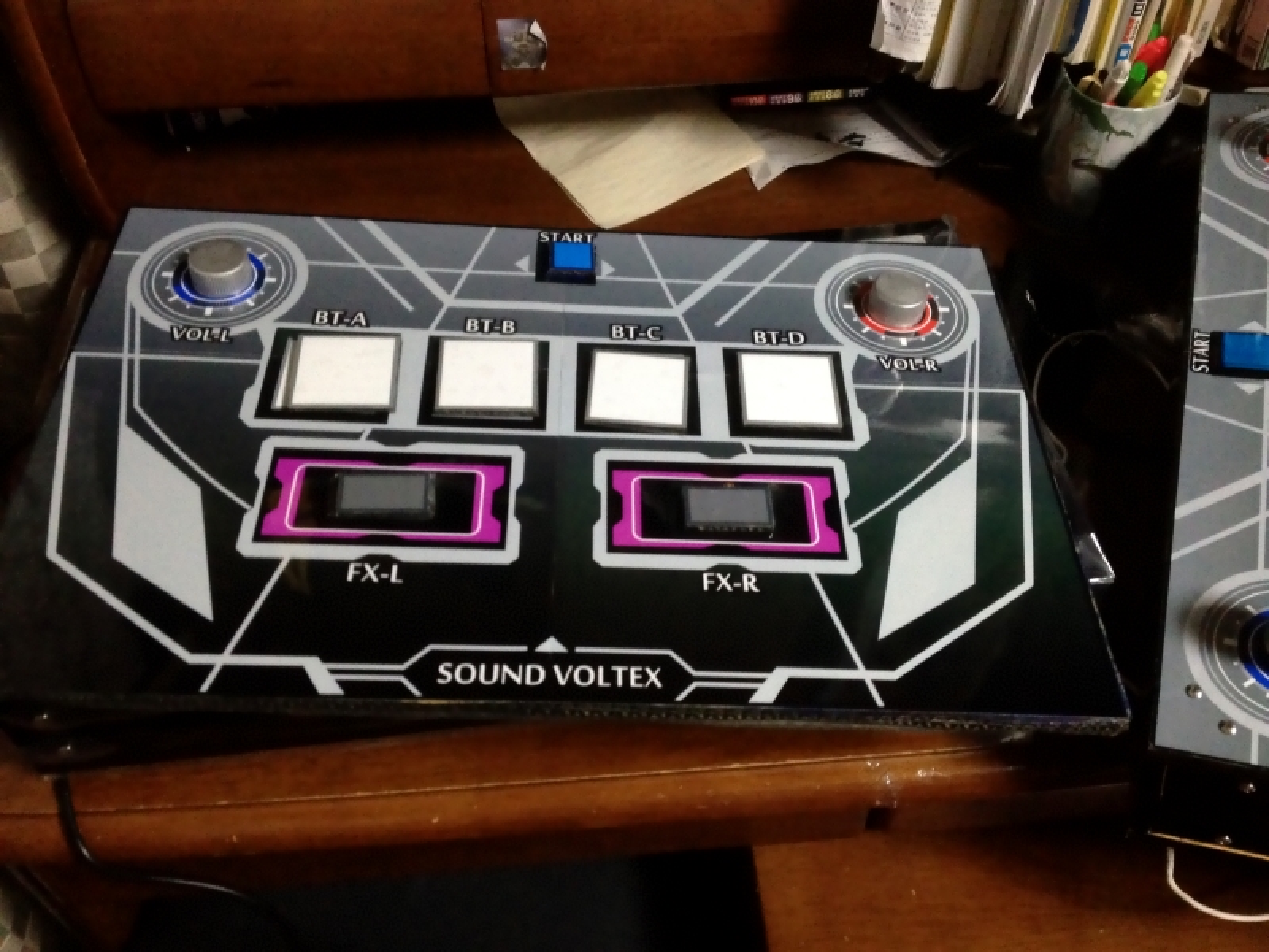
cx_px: 634
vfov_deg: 40.7
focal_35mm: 35
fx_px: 1283
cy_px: 476
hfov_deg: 52.6
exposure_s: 1/15
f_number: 2.4
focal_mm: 4.28
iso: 500
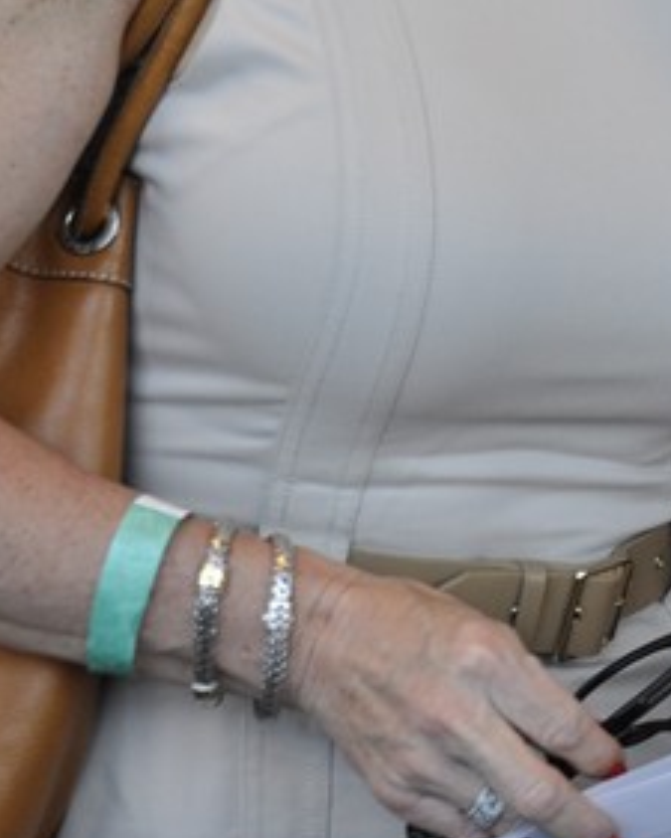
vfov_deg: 14.5
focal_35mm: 130
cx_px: 766
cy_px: -39
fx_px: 3225
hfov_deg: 11.7
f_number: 5
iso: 400
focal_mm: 26
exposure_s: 1/60
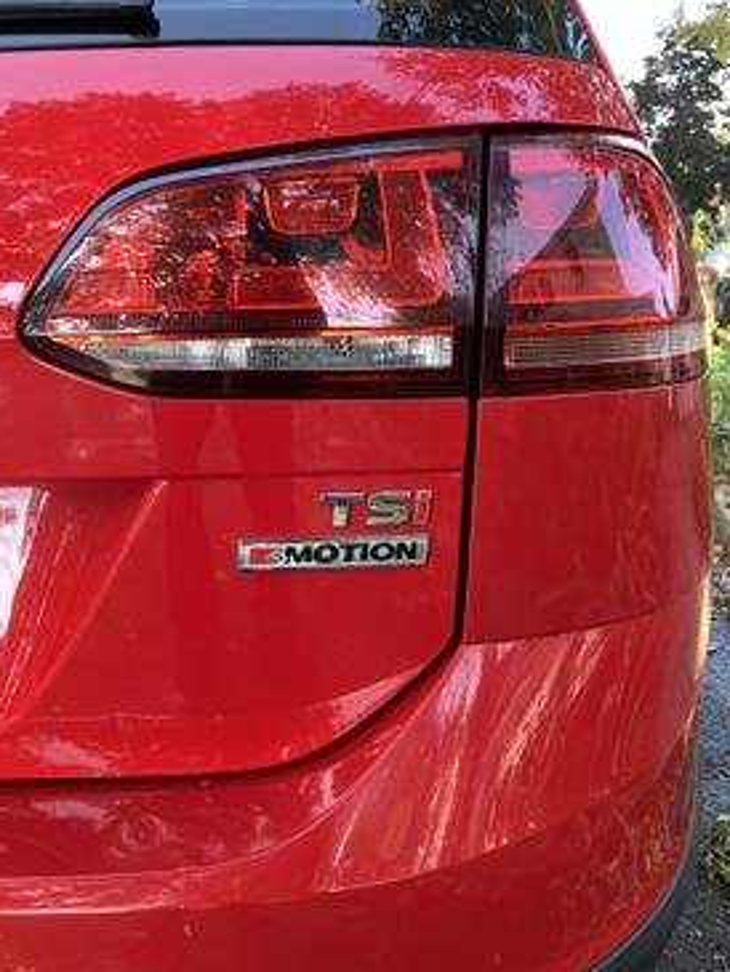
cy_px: 498
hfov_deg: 48.3
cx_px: 370
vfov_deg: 61.6
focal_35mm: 29
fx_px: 815
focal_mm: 3.99
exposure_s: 1/121
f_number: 1.8
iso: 80
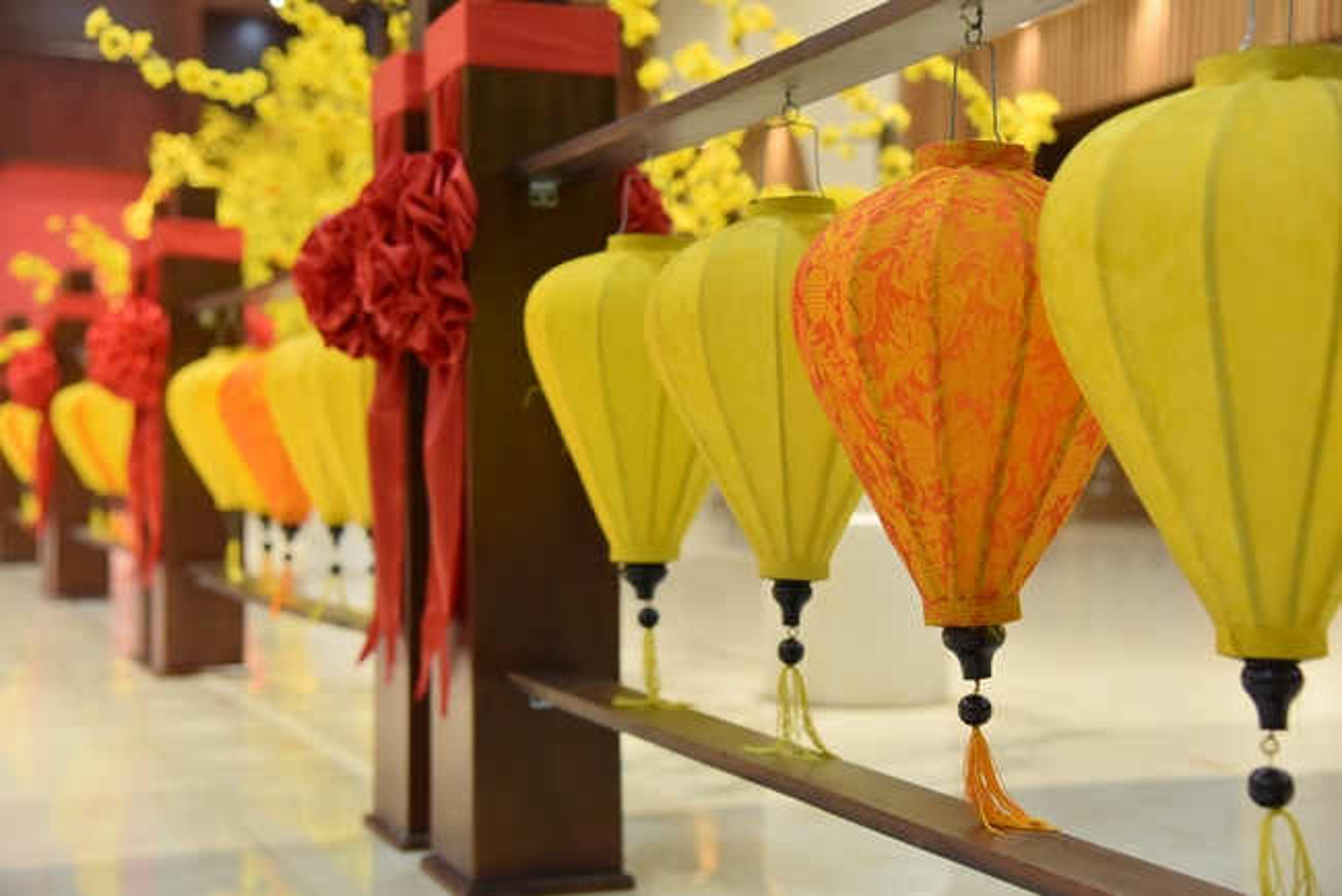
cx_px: 671
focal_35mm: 52
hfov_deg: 38.2
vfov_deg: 26.0
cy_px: 448
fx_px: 1939
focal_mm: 52
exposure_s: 1/50
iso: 500
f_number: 4.5
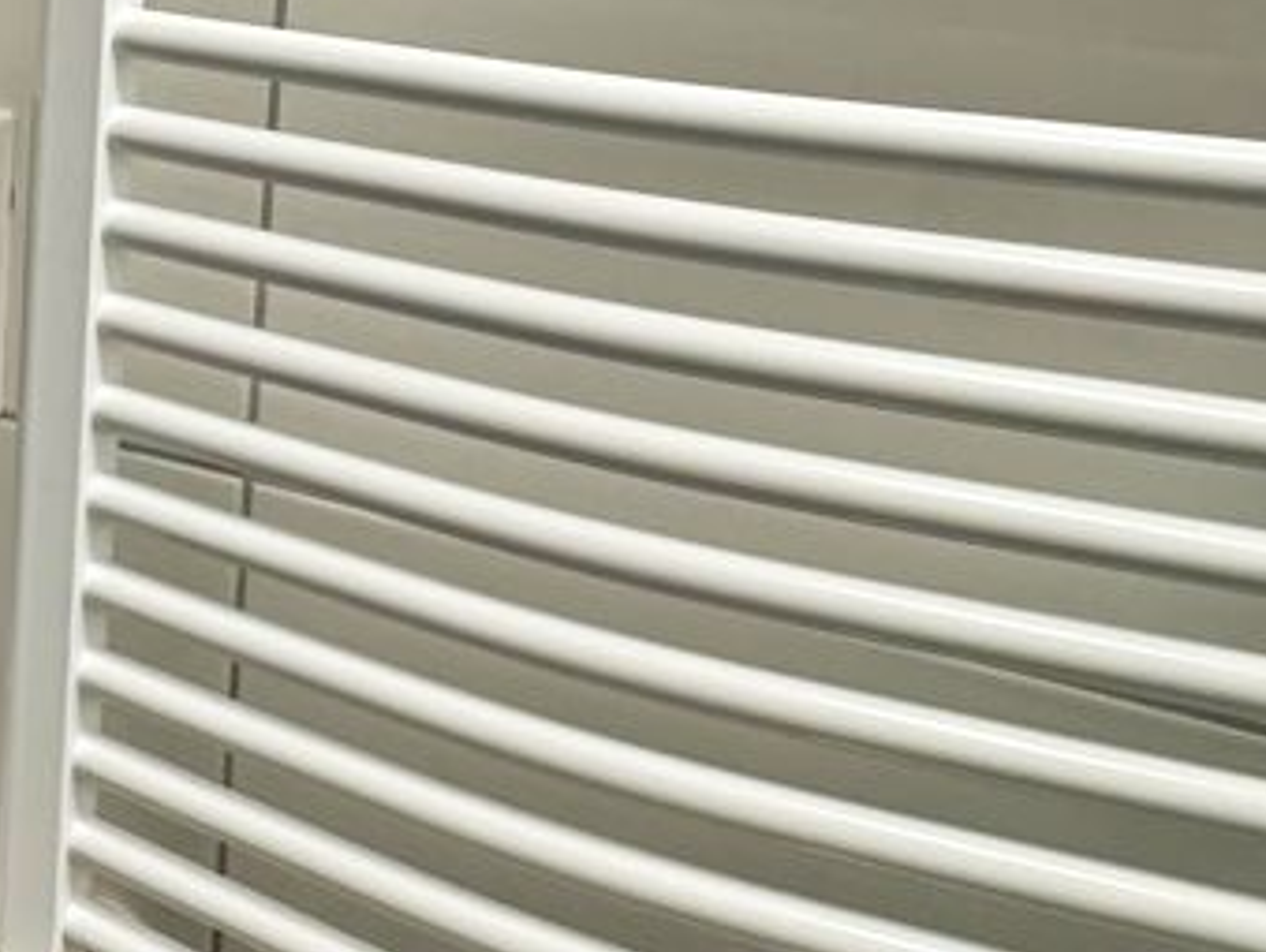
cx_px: -278
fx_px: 2014
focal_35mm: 55
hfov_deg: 29.6
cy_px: 75
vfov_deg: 25.7
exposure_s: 1/50
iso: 500
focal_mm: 2.22
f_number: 2.2
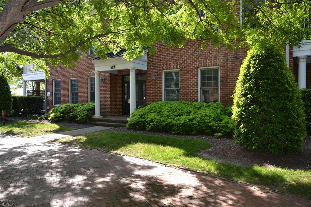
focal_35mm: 30
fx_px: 259
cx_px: 156
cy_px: 104
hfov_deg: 61.9
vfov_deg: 43.6
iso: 100
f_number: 4
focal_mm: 20
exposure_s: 1/200
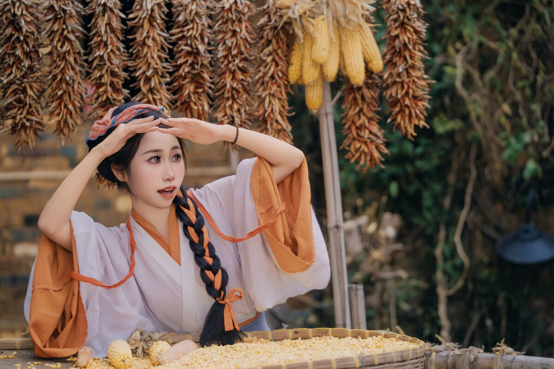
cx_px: 277
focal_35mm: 87
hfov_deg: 23.4
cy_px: 184
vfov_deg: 15.7
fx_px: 1339
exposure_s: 1/400
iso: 160
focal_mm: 87
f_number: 2.8
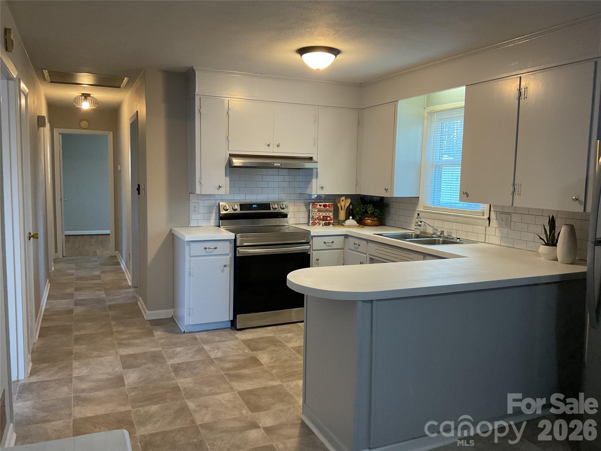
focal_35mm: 29
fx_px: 503
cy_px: 226
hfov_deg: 61.7
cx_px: 300
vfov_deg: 48.2
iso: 160
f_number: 1.8
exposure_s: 1/60
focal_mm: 3
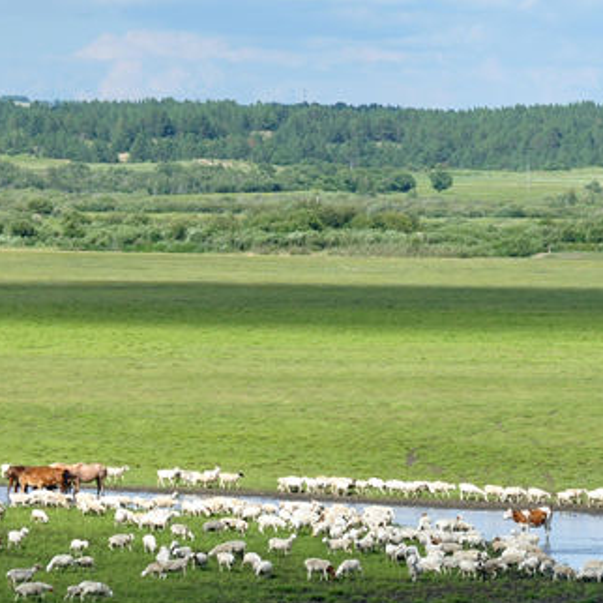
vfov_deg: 4.4
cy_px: 542
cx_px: 805
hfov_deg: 4.4
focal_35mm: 398
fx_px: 7844
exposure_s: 1/320
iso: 200
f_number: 11
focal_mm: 112
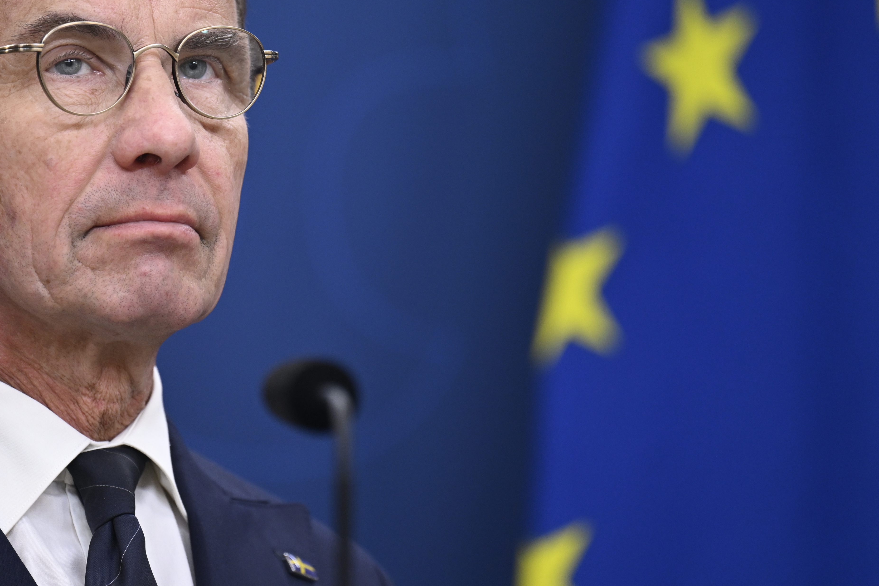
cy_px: 184
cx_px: 336
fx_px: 8178
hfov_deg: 6.2
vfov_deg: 4.1
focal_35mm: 335
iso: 1000
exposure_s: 1/320
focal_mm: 200
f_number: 2.8
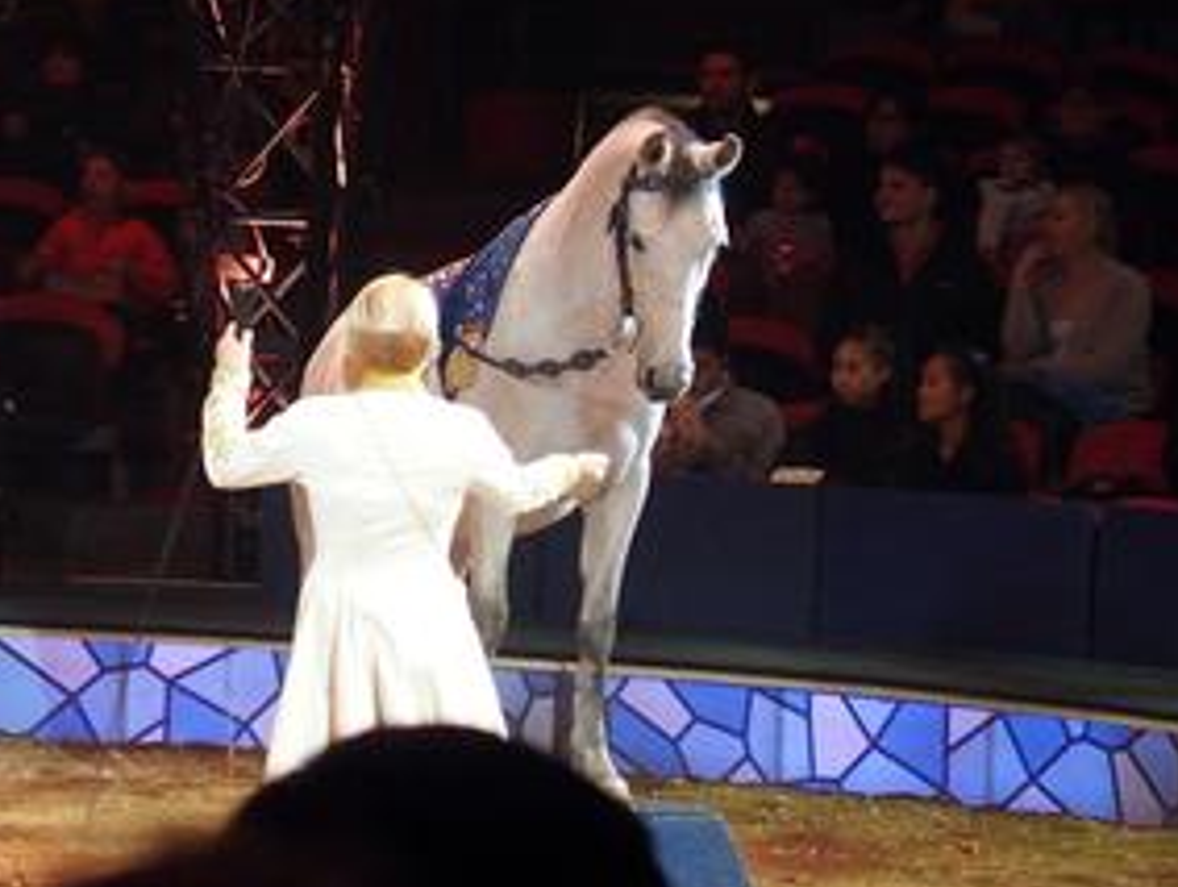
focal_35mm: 178
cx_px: 466
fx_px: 6065
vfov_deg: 8.4
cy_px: 258
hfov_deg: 11.1
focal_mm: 24
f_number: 2.8
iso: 800
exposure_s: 1/60
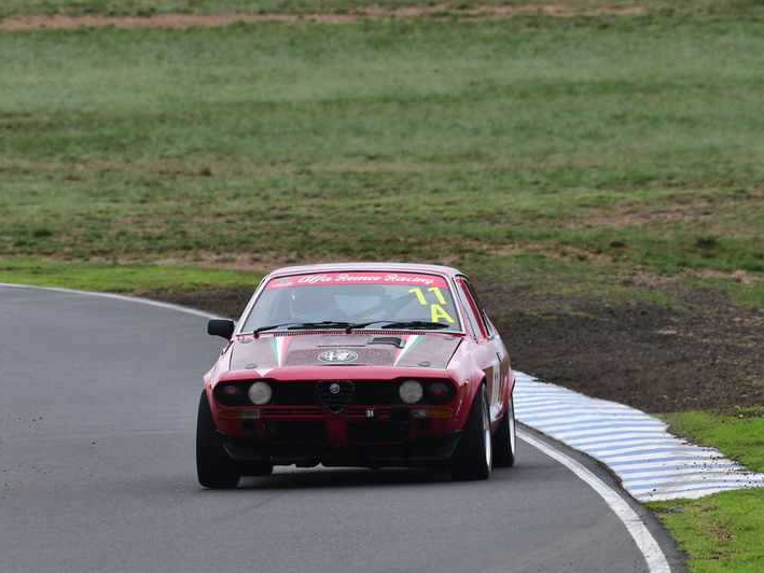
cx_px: 391
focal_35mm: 814
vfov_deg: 1.8
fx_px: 17969
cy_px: 286
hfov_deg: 2.4
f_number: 10
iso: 640
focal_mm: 500
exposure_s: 1/640
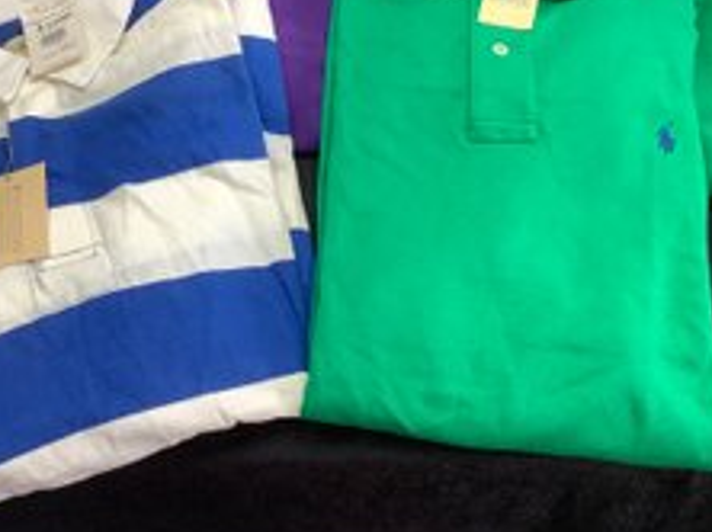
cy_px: 162
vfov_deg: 29.9
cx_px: 306
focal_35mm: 48
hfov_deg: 39.6
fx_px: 986
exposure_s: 1/60
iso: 80
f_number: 2.4
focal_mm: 3.3
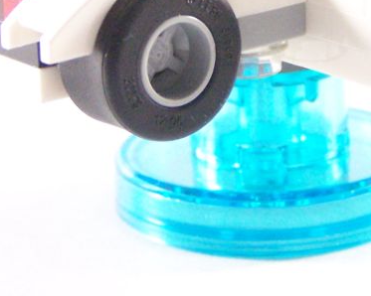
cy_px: -29
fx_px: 2206
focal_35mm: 201
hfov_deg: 9.6
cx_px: 308
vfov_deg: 7.6
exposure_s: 1/45
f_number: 3.2
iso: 400
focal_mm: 12.4
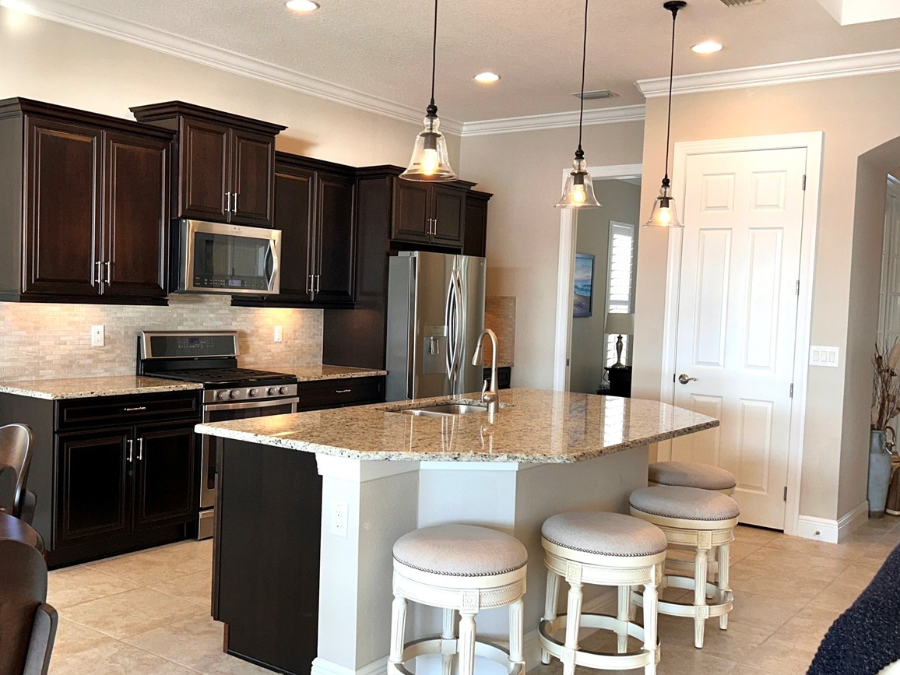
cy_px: 339
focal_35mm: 36
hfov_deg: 51.2
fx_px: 936
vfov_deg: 39.7
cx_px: 396
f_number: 1.5
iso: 50
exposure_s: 1/120
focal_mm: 5.7
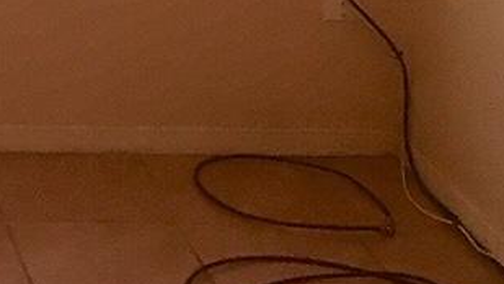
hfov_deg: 12.2
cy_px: -550
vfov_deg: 6.6
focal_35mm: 167
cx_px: -294
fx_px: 2232
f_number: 2.2
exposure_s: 1/40
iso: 32
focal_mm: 4.15
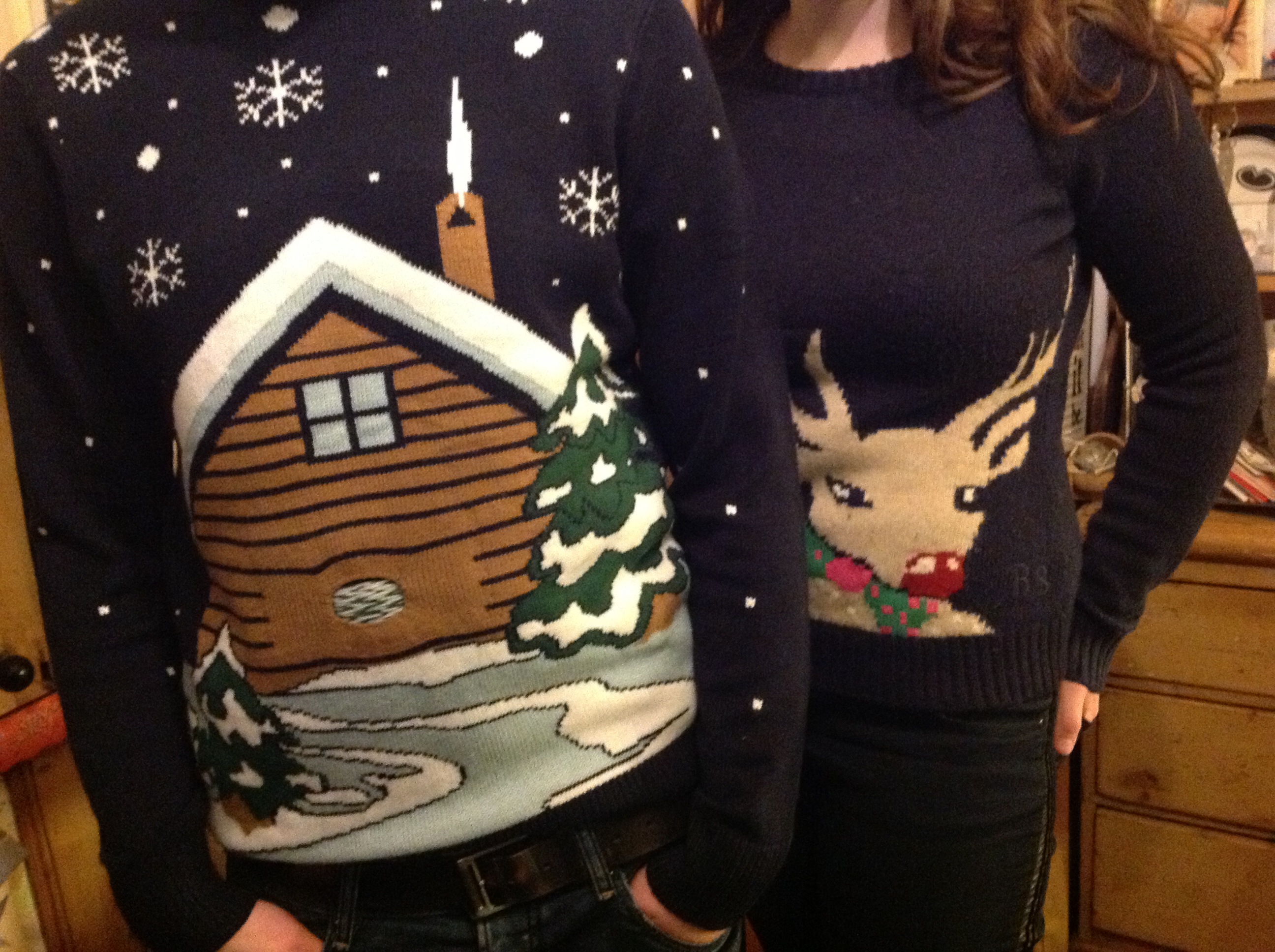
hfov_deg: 52.7
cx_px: 638
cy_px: 476
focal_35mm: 35
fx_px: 1287
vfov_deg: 40.6
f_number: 2.4
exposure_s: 1/15
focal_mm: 4.28
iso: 800
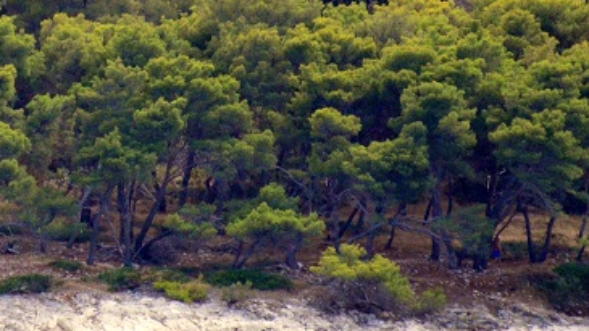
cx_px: -52
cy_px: -27
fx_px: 20109
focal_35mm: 1288
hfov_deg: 1.7
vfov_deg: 0.9
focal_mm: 300
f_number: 5.6
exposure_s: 1/2500
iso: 2000
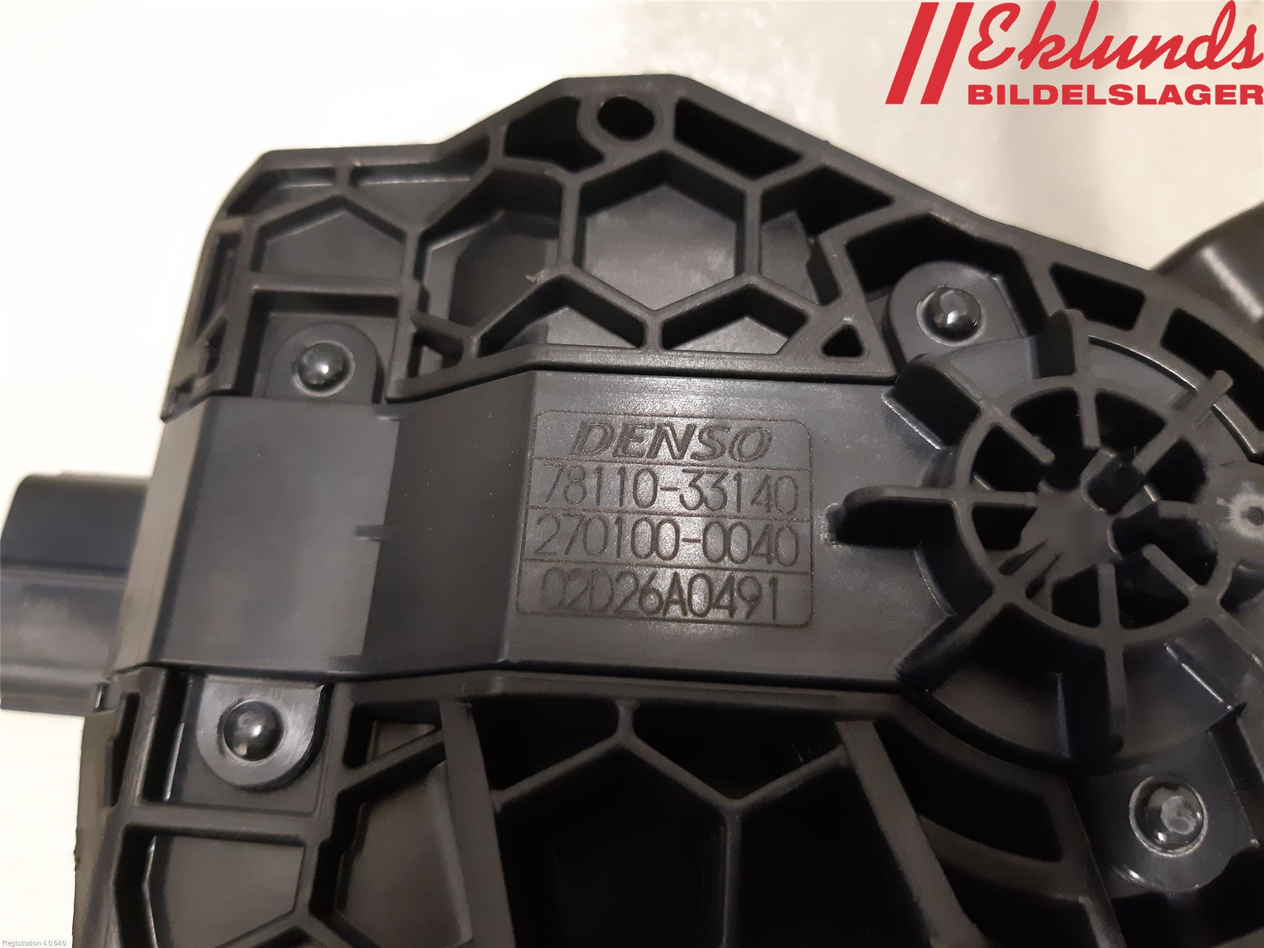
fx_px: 949
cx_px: 632
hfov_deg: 67.3
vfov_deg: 53.1
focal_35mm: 26
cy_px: 474
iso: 320
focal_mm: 3.93
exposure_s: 1/25
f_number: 1.7
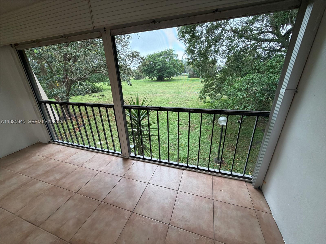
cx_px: 163
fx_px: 132
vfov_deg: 85.7
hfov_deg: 102.1
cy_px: 122
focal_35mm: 14
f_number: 2.2
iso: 160
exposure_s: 1/120
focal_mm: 2.22
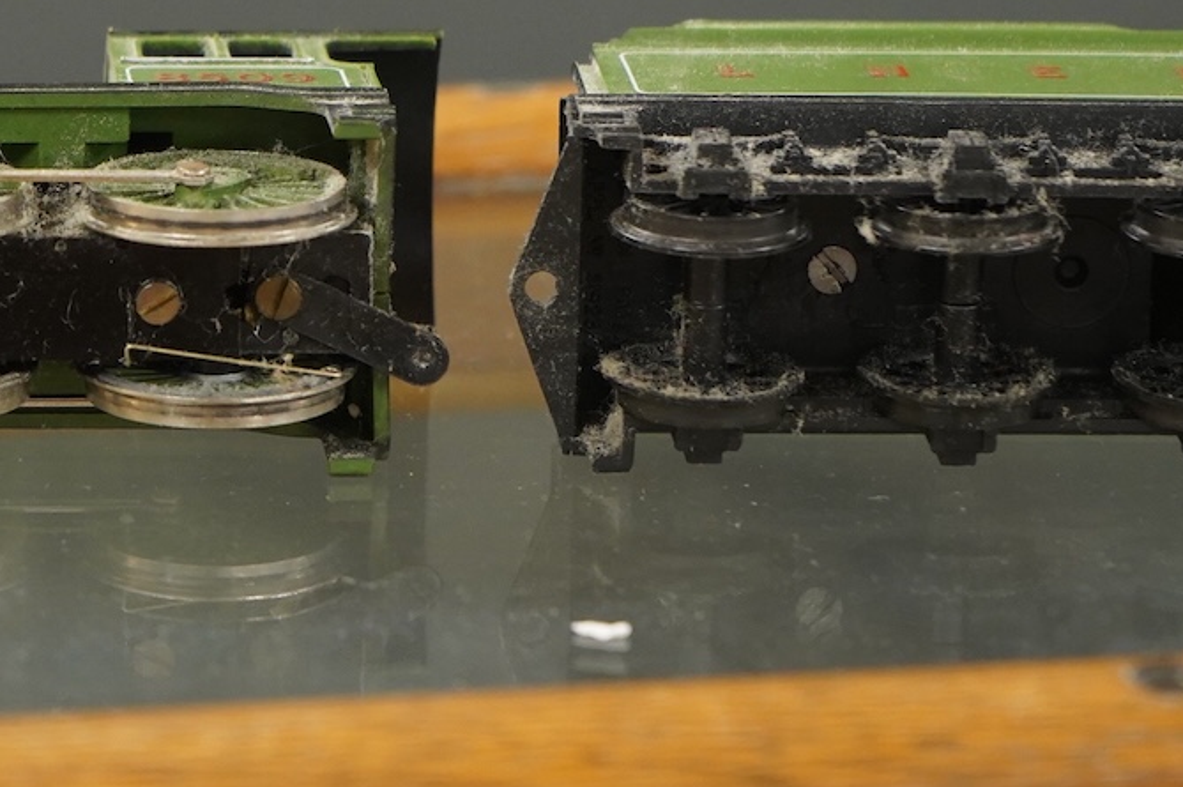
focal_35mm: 180
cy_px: 75
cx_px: 119
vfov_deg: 7.6
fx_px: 5910
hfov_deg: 11.4
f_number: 5.6
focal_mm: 70
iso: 2500
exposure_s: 1/100
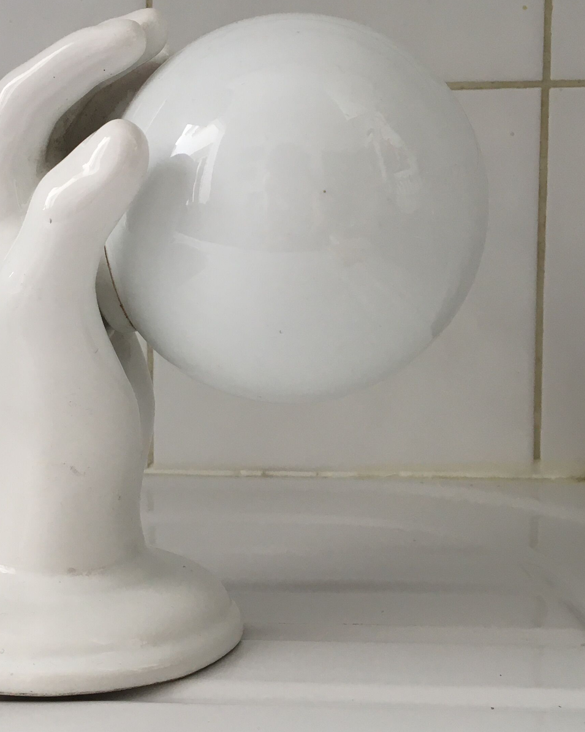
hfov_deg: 28.3
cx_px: 162
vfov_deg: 35.3
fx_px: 1147
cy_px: 330
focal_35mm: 53
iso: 25
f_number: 2.2
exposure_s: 1/33
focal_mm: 4.15
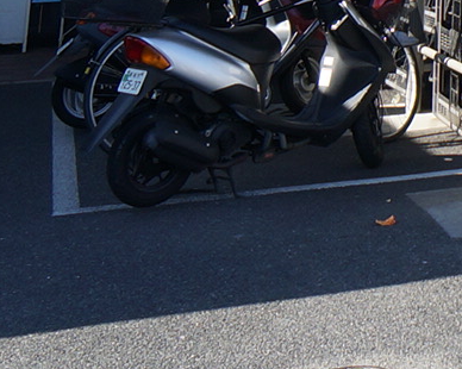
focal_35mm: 142
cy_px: -525
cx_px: 874
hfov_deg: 12.3
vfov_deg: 9.6
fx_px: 1941
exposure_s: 1/100
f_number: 8
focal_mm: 16
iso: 100
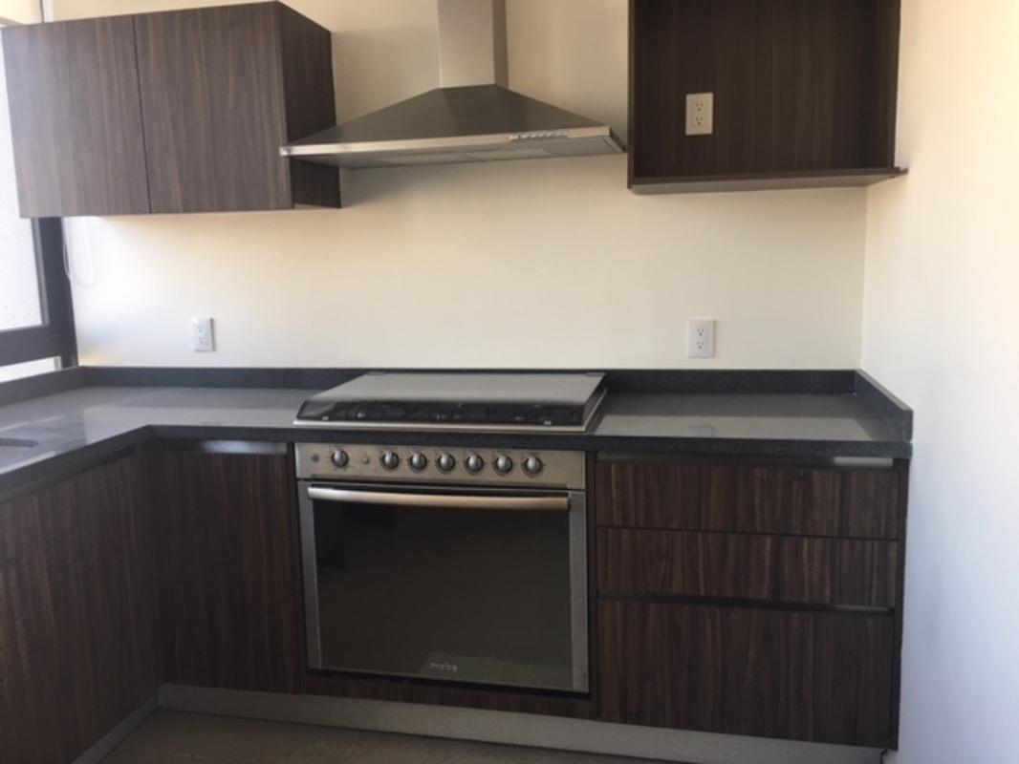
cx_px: 510
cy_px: 382
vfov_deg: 48.2
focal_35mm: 29
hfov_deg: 61.6
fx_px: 854
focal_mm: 4.15
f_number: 2.2
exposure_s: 1/40
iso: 25
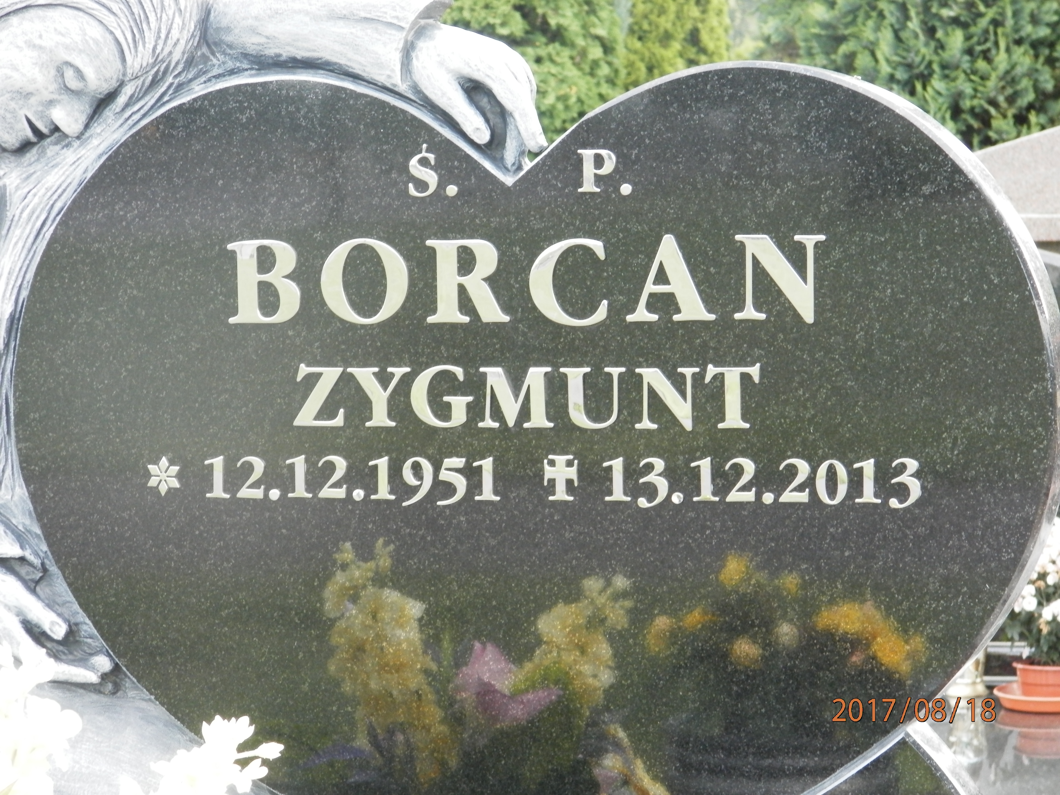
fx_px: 4042
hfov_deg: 14.9
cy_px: 398
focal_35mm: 132
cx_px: 530
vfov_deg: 11.2
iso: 200
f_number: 4.7
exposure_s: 1/25
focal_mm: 23.6
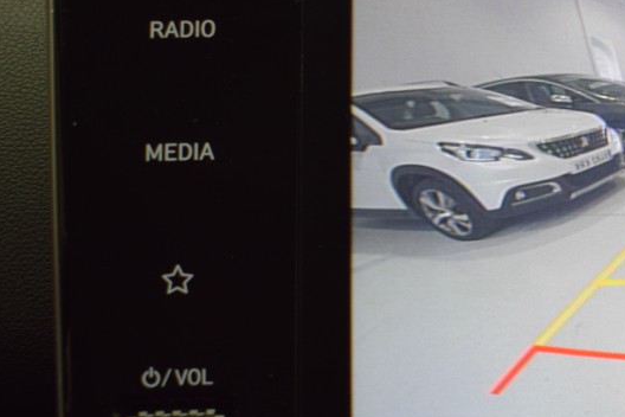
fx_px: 1552
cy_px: 227
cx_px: 790
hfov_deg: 20.9
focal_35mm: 89
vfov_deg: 15.3
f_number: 4.5
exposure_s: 1/80
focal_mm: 21
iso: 400
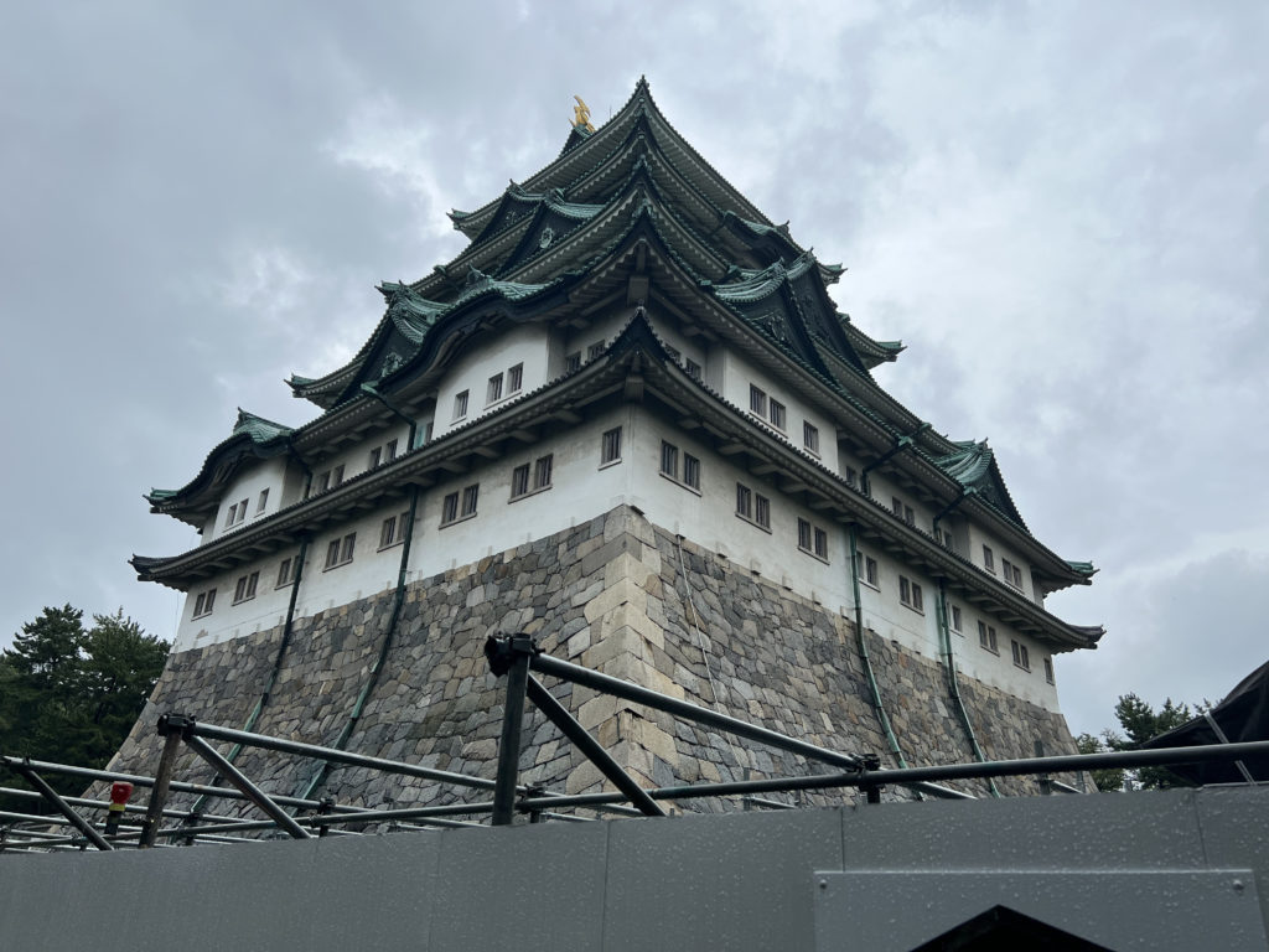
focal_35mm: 26
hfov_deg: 67.3
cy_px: 476
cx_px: 634
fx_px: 953
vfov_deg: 53.1
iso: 50
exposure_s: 1/2353
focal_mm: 5.7
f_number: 1.5
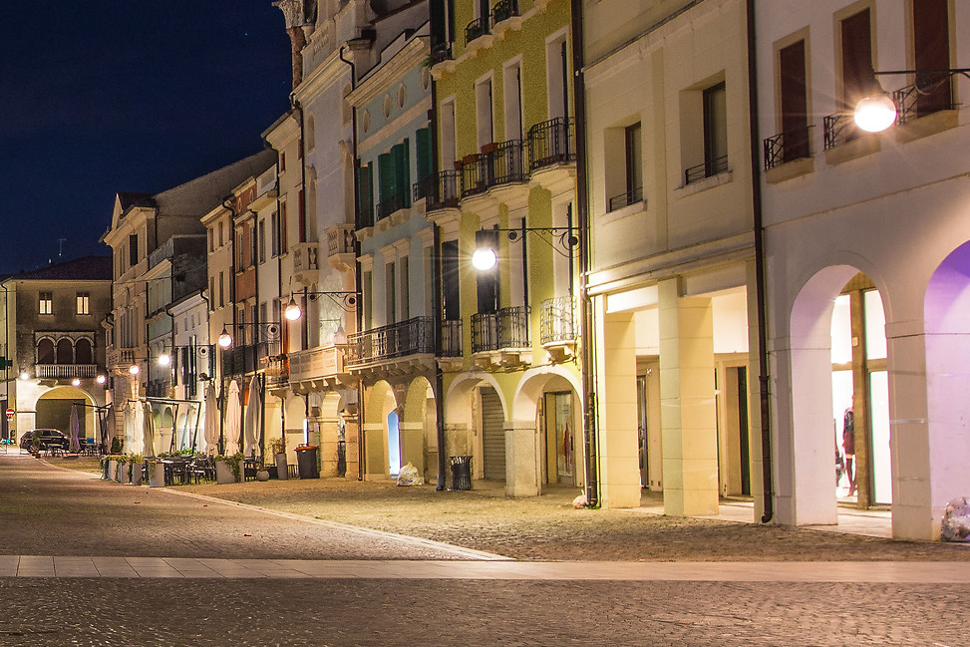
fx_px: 1994
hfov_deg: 25.3
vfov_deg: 18.4
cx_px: -111
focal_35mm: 74
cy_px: 317
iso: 100
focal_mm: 20
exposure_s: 8
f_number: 8
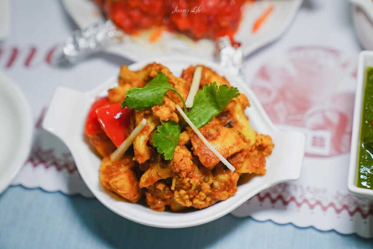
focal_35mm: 70
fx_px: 725
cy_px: 124
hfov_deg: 28.9
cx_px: 186
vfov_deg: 19.4
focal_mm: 70
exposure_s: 1/80
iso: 250
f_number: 2.8
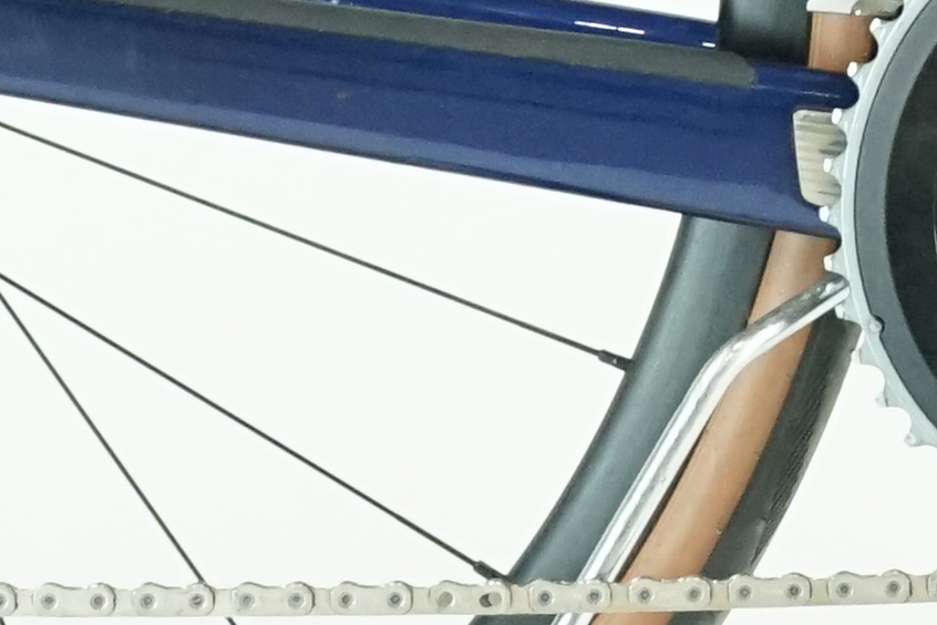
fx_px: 12362
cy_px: -821
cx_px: 1585
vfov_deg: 2.9
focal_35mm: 475
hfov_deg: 4.3
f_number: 6.3
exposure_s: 1/200
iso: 3200
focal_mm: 67
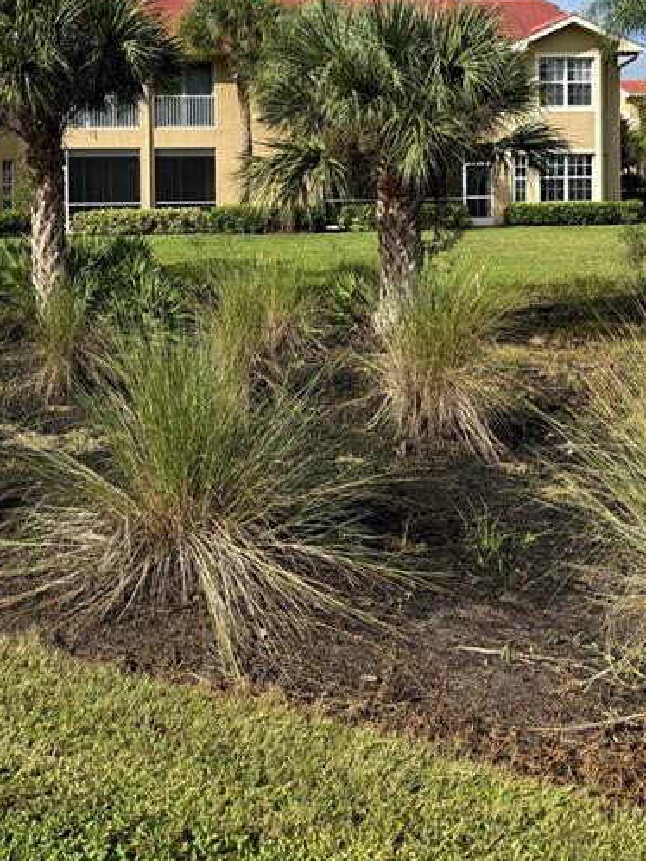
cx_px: 225
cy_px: 202
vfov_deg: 48.0
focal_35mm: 37
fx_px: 920
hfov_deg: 38.3
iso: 80
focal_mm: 6.76
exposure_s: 1/3953
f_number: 1.78
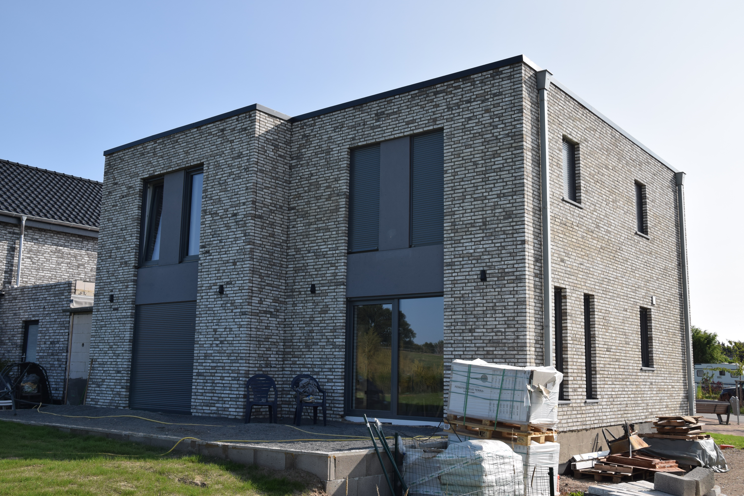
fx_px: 744
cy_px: 248
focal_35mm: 36
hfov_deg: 53.1
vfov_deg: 36.9
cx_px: 372
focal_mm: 24
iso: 200
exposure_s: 1/400
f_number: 10
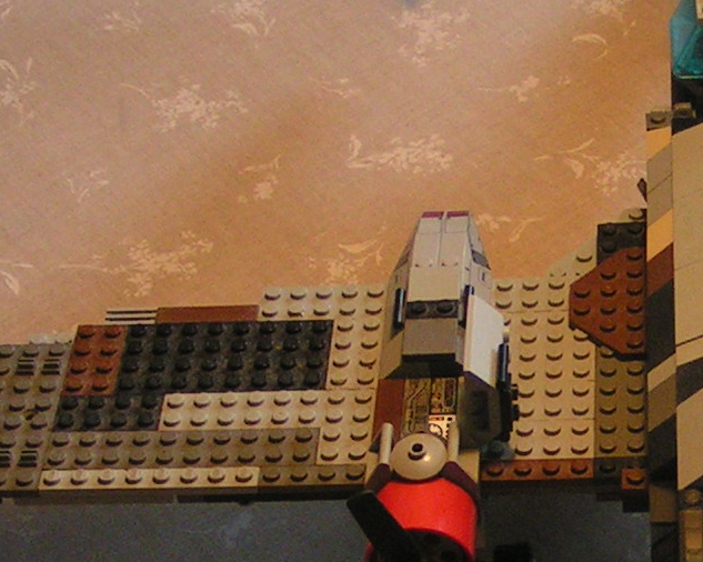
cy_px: 411
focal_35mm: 120
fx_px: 2496
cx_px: 680
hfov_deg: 15.8
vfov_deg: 12.8
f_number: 2.8
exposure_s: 1/40
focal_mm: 5.8
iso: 125
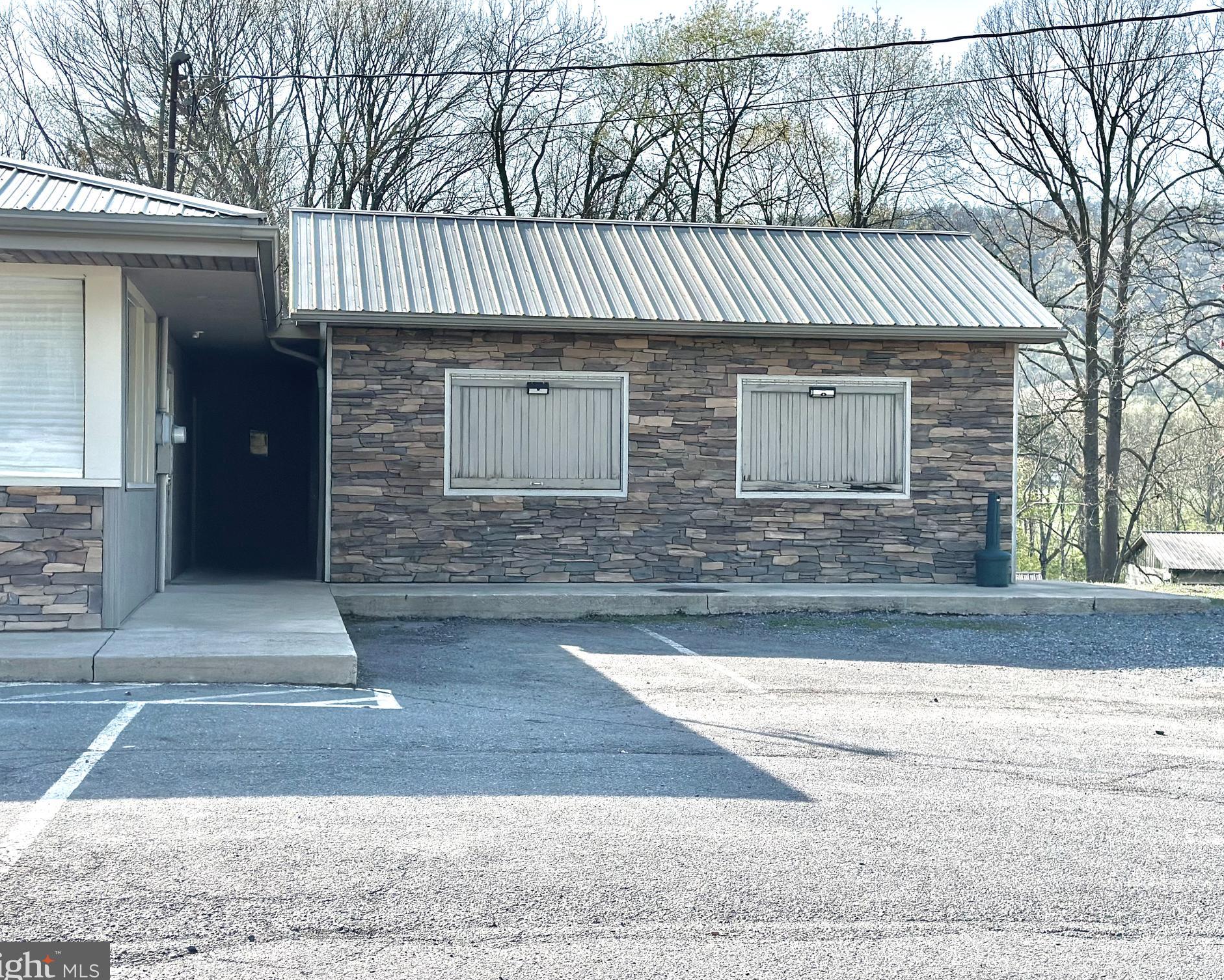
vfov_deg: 29.7
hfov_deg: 36.7
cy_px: 495
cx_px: 614
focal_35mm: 51
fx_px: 1848
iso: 100
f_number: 1.78
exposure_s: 1/6211
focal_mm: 6.86
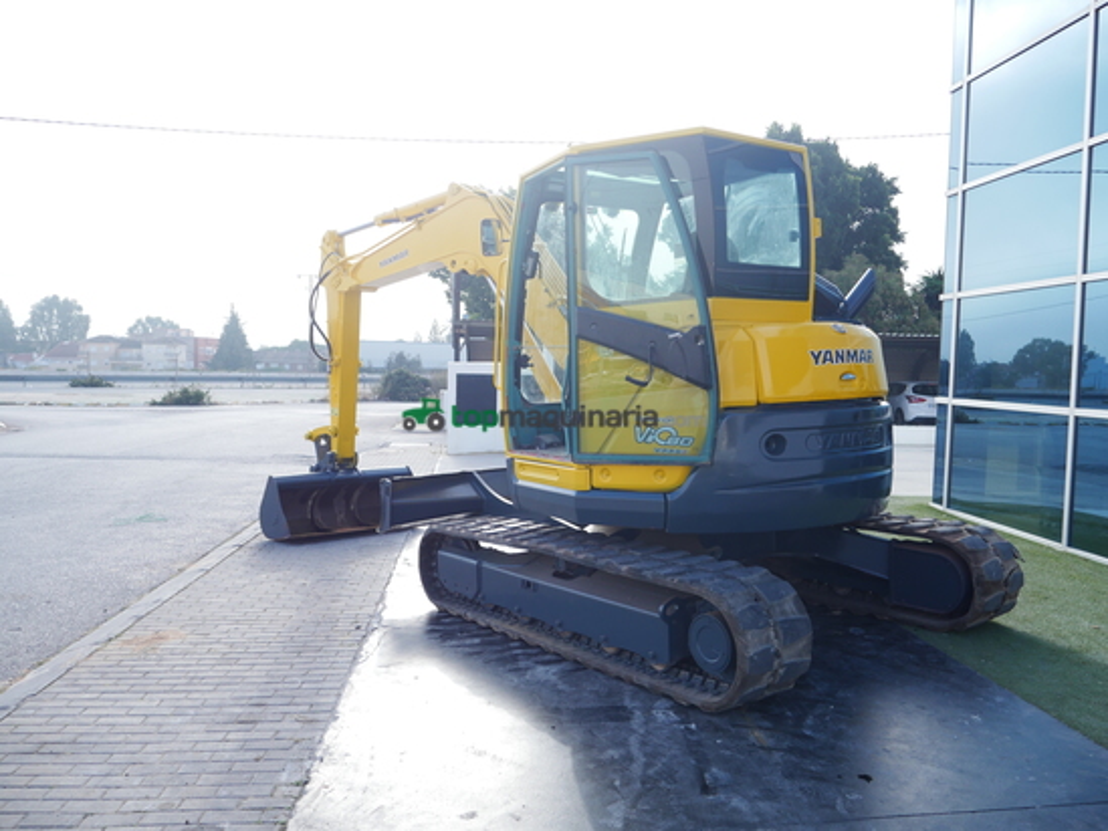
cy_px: 416
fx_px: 896
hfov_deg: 63.4
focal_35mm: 28
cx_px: 554
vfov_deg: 49.8
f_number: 4.5
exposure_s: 1/320
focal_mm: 14
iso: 200
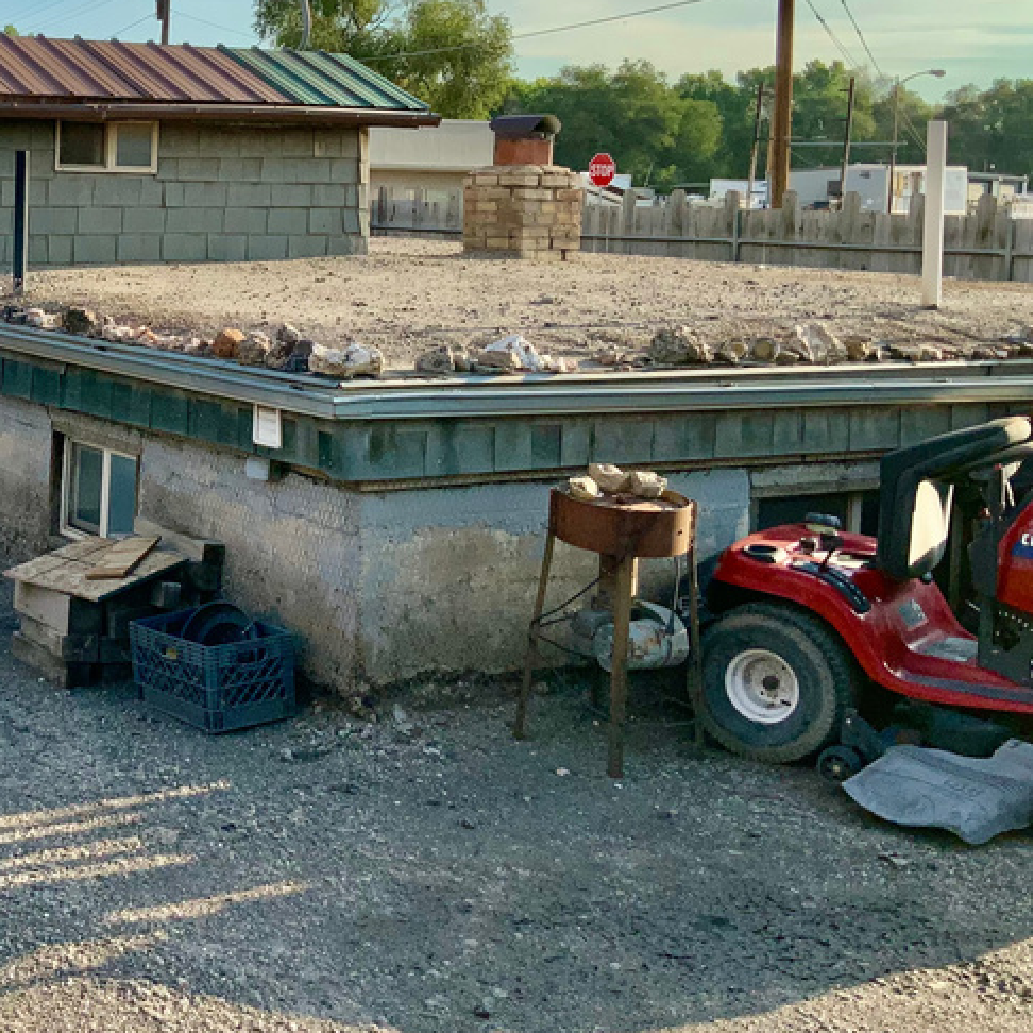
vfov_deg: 31.2
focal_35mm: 54
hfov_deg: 30.0
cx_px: 64
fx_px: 1823
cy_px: 293
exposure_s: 1/1195
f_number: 1.8
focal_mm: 3
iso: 16
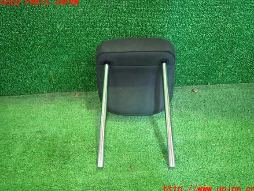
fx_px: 191
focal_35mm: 26
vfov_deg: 53.1
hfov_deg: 67.3
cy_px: 96
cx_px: 131
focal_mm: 4.5
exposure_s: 1/30
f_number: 2
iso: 500
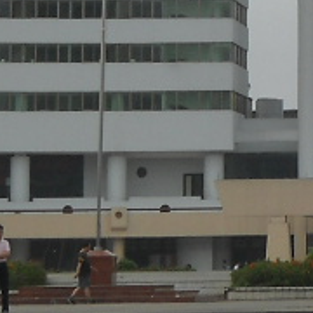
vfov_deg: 5.2
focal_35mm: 332
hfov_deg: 5.2
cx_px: 449
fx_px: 3396
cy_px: -214
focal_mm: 10.84
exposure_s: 1/160
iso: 80
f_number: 7.1
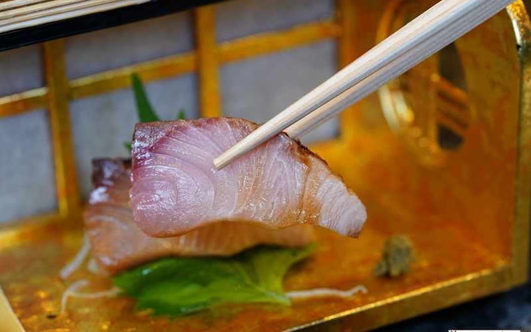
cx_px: 266
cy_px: 173
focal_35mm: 92
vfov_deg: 14.2
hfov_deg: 22.6
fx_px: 1331
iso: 1000
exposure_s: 1/100
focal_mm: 90
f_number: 5.6
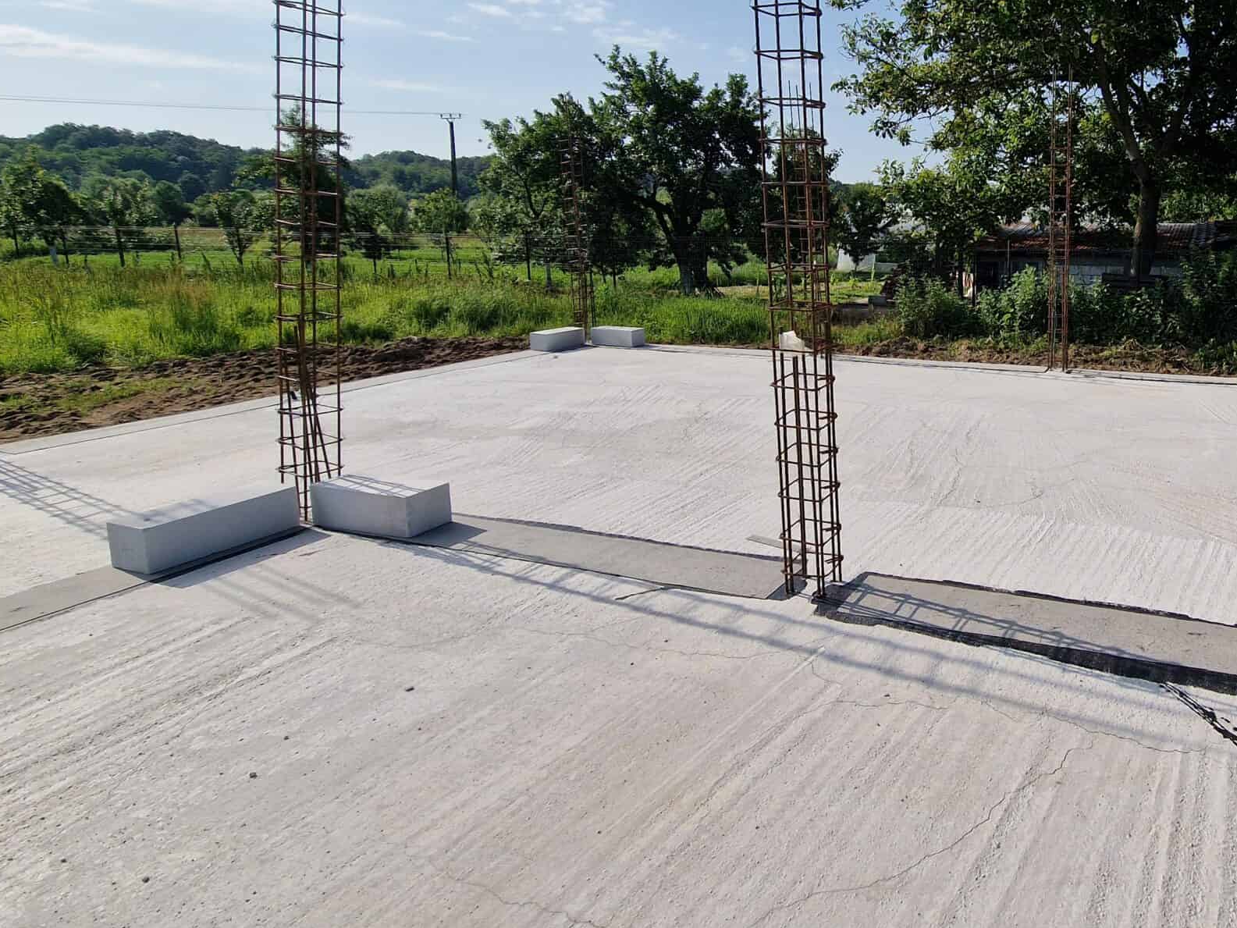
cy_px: 349
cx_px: 955
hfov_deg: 72.4
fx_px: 750
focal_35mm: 21
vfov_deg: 62.6
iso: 50
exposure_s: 1/4896
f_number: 2.2
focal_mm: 2.2
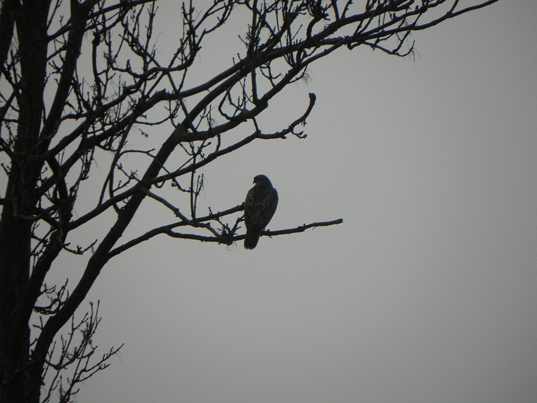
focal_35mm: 678
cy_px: 202
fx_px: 10518
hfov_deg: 2.9
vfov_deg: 2.2
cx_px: 268
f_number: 5
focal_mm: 120
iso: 249
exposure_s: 1/500
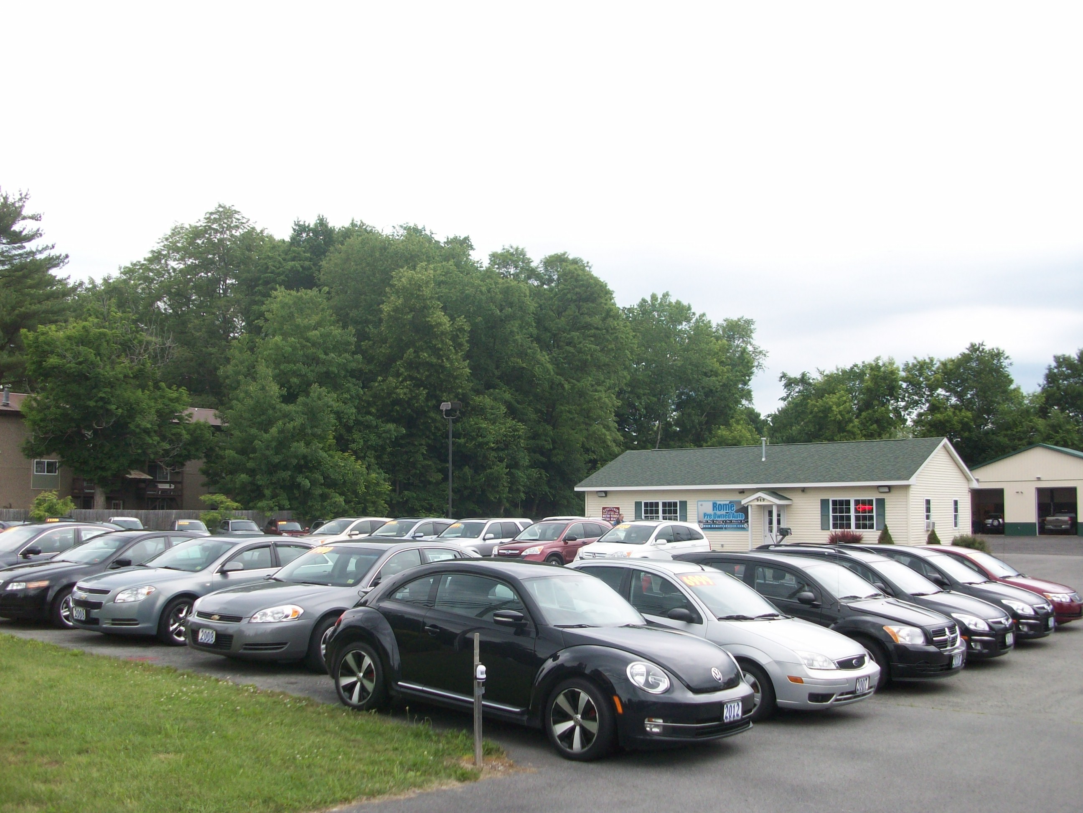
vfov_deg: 41.8
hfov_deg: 54.0
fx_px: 1064
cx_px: 542
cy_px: 406
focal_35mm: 34
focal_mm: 5.7
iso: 64
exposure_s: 1/327
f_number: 2.8
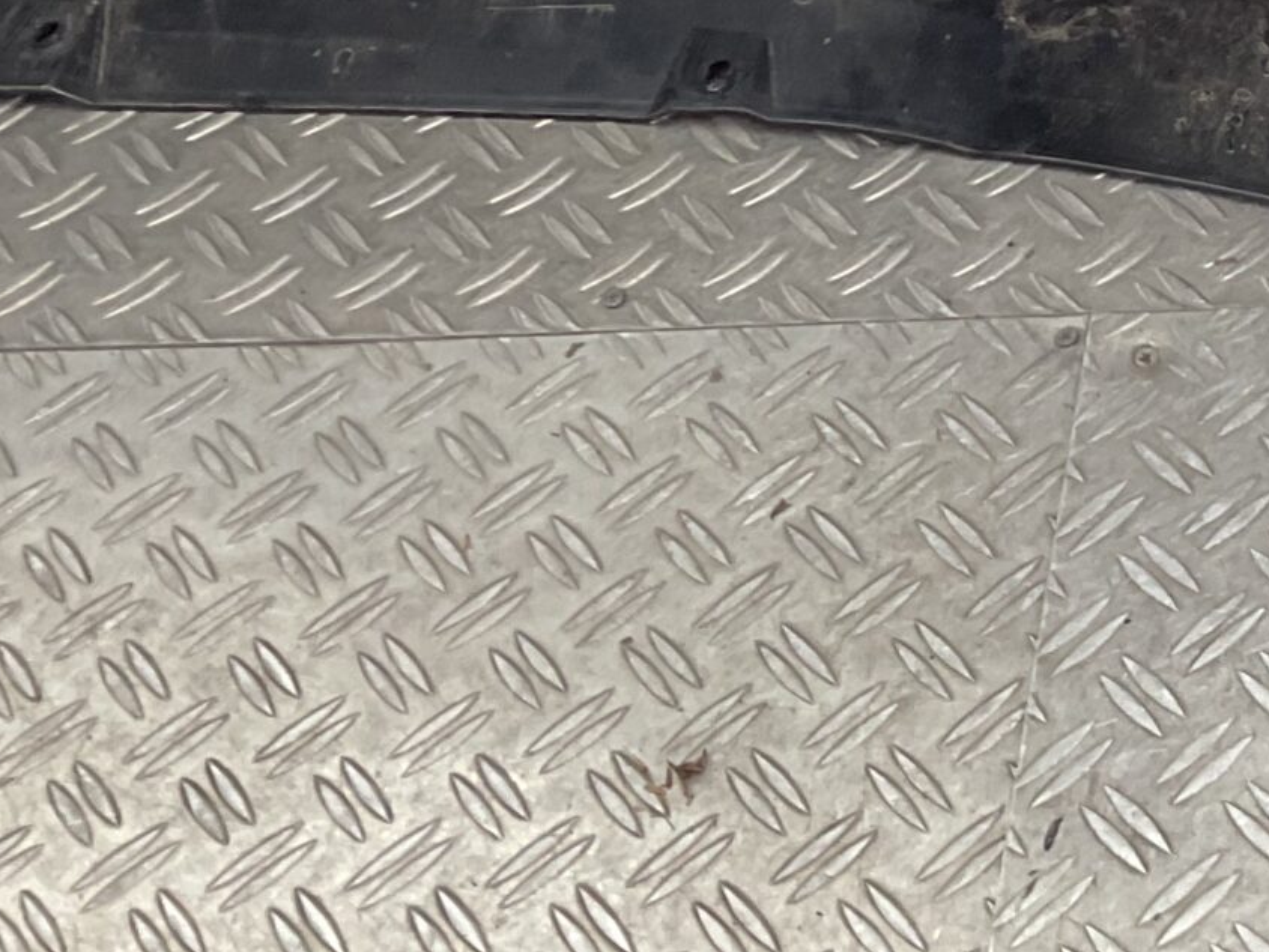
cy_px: -343
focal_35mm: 88
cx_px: 1395
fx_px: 3226
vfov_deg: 15.8
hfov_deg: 21.1
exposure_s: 1/120
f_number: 1.8
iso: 40
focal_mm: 3
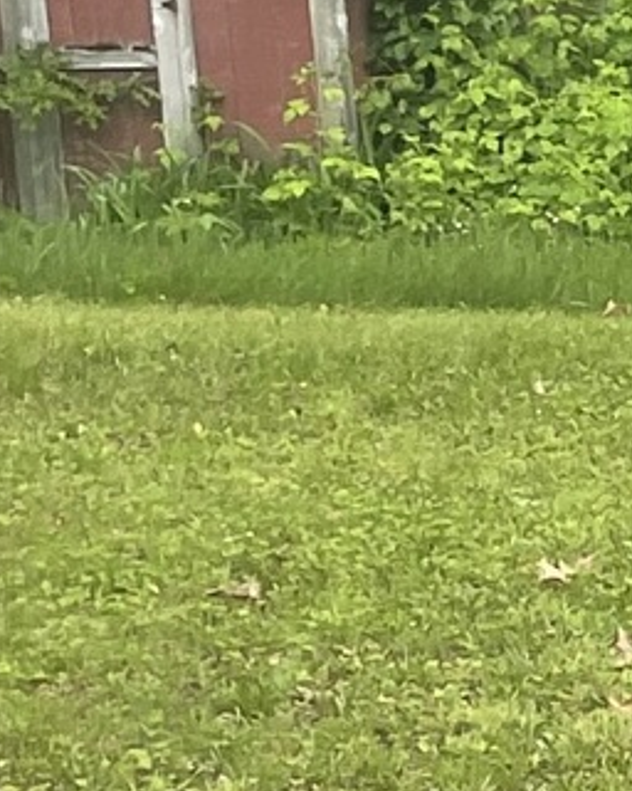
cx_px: 1896
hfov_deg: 7.4
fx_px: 4279
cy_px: 257
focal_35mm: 183
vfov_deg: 10.5
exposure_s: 1/629
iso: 32
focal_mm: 4.2
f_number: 1.6
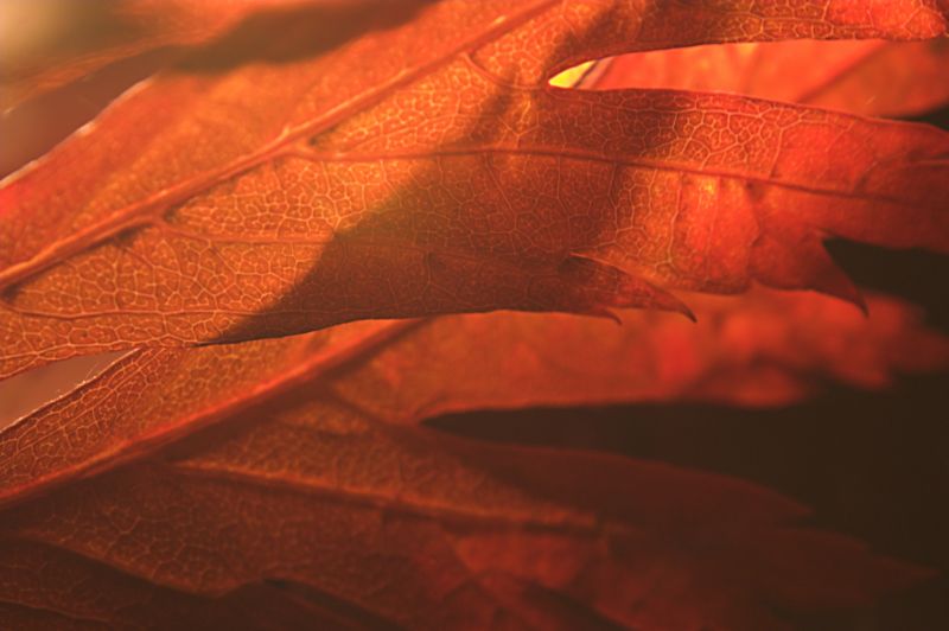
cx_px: 474
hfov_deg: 19.5
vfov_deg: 13.0
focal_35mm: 105
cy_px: 316
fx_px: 2766
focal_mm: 70
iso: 400
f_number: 13
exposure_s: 1/15
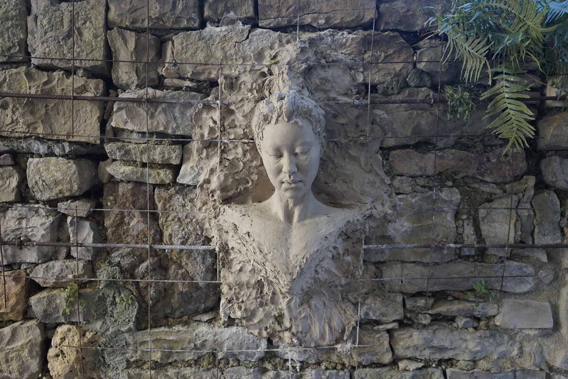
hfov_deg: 63.7
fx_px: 458
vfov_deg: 45.0
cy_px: 190
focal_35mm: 29
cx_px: 284
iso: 1000
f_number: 4.5
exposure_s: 1/160
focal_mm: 29
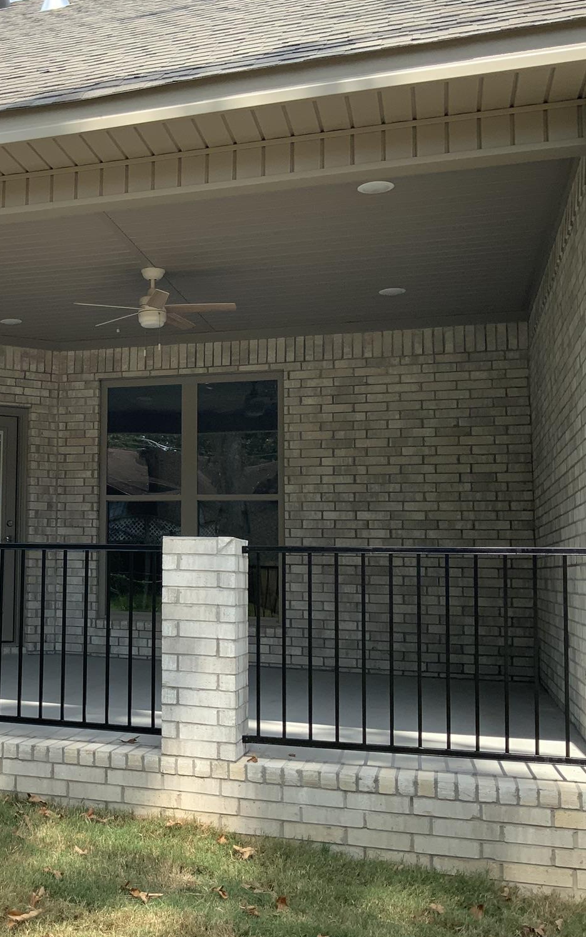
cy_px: 465
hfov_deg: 28.8
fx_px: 1073
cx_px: 16
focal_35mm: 42
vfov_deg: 47.2
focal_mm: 3
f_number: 1.8
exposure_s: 1/829
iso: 16
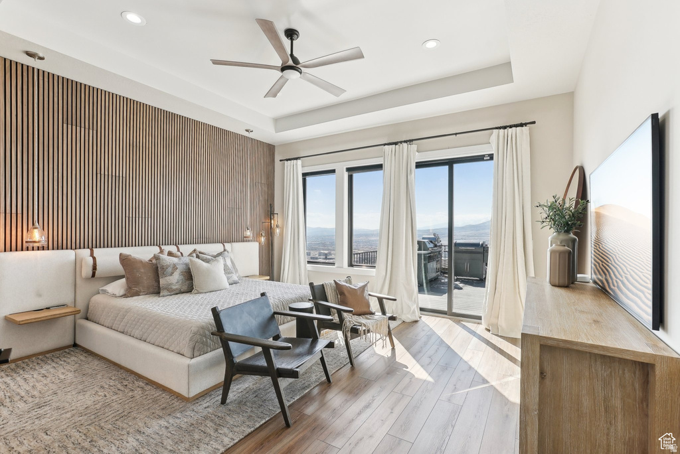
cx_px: 340
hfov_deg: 96.7
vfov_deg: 73.8
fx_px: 302
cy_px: 227
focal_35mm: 16
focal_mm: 16
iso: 400
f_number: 8
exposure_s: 1/200
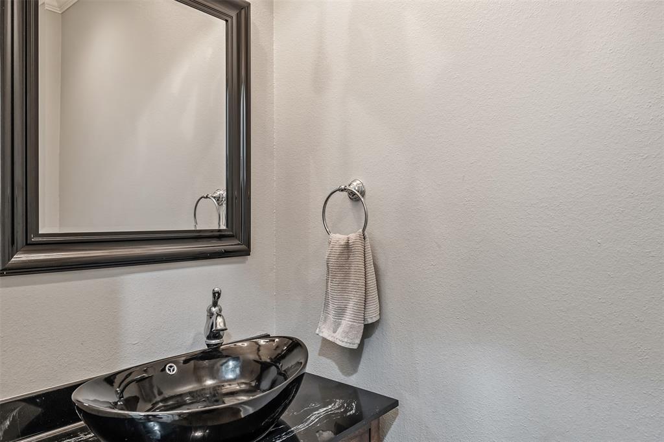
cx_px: 332
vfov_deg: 53.1
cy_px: 221
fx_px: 442
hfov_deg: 73.8
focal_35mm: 24
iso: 800
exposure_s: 1/8
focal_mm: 24
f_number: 8
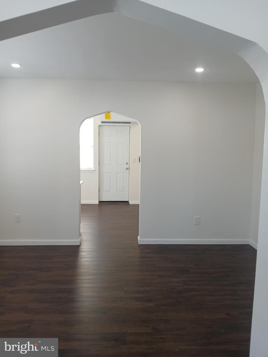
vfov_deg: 67.3
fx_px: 268
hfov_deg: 53.1
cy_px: 178
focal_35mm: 26
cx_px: 134
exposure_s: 1/60
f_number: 1.8
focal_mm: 3.98
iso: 80
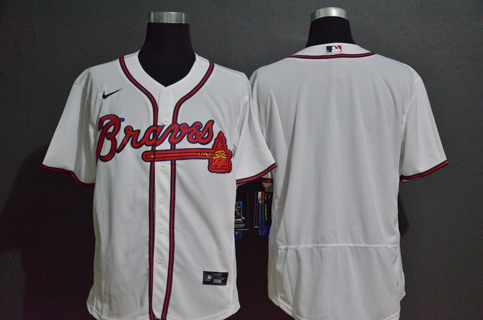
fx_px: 803
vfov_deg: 22.5
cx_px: 242
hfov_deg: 33.5
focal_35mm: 60
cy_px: 160
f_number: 4.5
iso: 4000
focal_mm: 40
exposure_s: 1/80
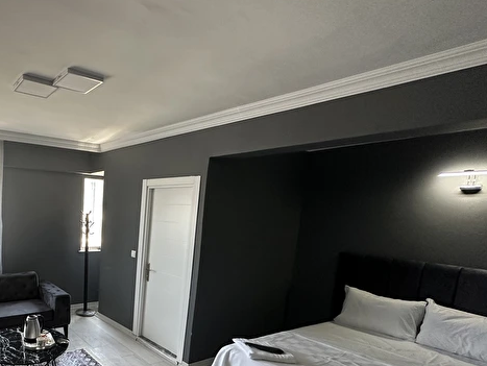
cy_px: 253
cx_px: 99
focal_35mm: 23
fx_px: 324
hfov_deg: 67.2
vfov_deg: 57.2
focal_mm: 2.22
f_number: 2.2
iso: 250
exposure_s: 1/99
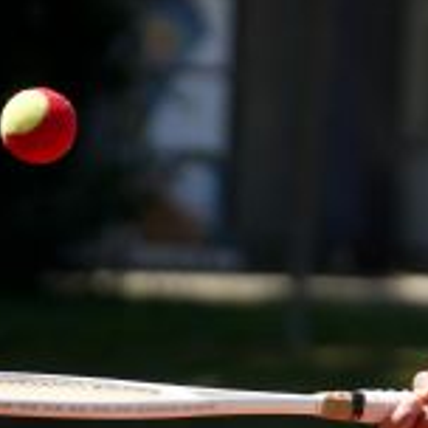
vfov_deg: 4.9
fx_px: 4966
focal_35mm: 355
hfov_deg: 4.9
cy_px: 194
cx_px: 586
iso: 500
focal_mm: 106
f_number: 2.8
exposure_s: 1/6400
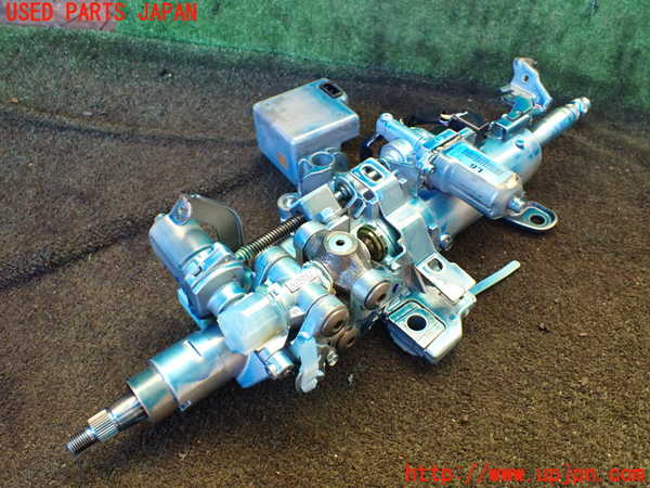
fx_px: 563
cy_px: 244
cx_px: 325
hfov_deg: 60.0
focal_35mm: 30
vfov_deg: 46.8
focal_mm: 5.4
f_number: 2.3
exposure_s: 1/125
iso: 800
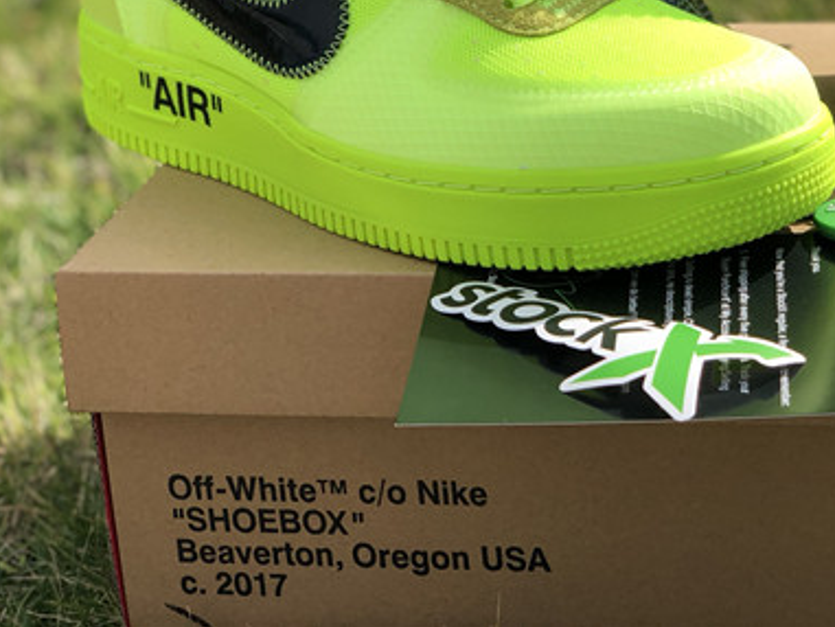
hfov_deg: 19.3
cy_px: 21
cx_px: 642
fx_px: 2437
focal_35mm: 101
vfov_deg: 14.5
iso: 16
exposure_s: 1/1171
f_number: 2.4
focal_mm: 6
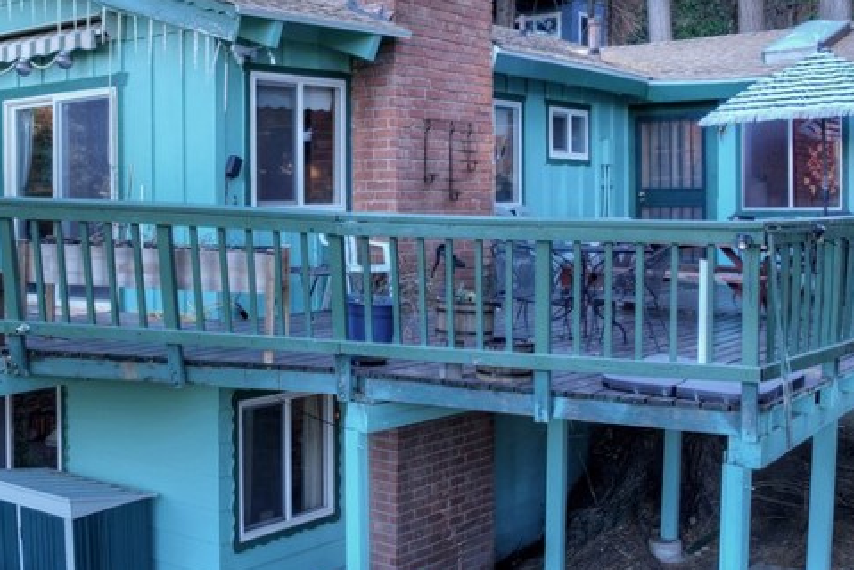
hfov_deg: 41.5
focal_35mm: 47
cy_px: 231
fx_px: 1116
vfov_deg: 28.6
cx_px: 310
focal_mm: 8.4
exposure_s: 1/50
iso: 100
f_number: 2.8
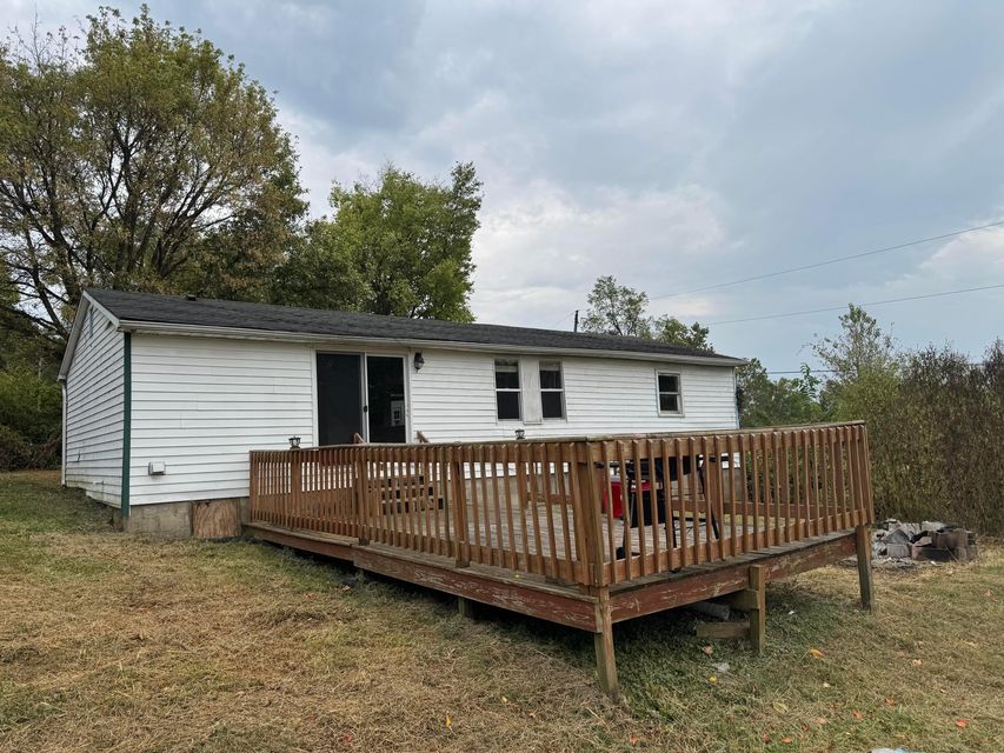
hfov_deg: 71.6
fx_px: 696
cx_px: 502
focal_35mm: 24
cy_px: 376
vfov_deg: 56.8
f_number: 1.78
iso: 80
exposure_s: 1/4950
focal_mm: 6.76
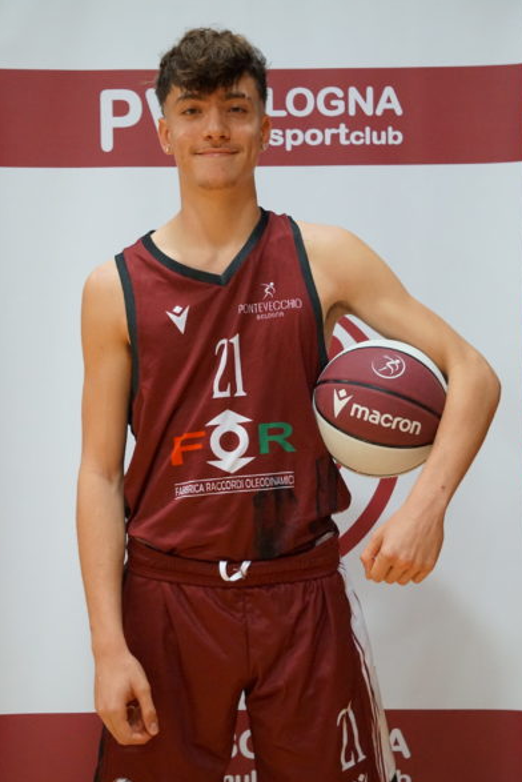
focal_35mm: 97
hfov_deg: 14.2
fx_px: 2096
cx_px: 262
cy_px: 394
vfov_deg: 21.1
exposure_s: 1/100
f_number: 4.5
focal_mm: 63
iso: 3200
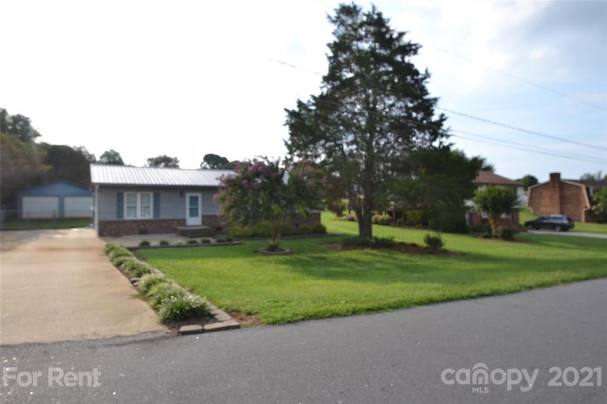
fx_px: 329
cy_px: 202
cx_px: 304
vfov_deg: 63.1
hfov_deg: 85.5
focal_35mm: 20
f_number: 6.3
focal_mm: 13
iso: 100
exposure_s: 1/160
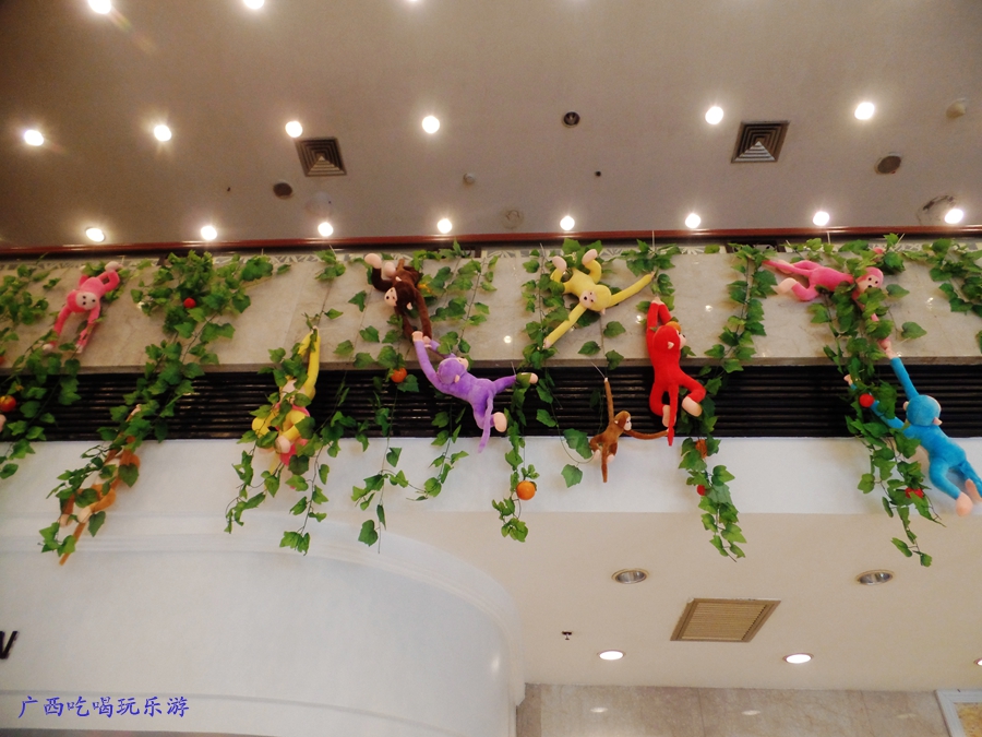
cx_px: 491
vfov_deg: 58.9
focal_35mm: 23
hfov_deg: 73.9
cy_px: 368
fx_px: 652
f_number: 2.8
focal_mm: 4.1
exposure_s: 1/30
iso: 320
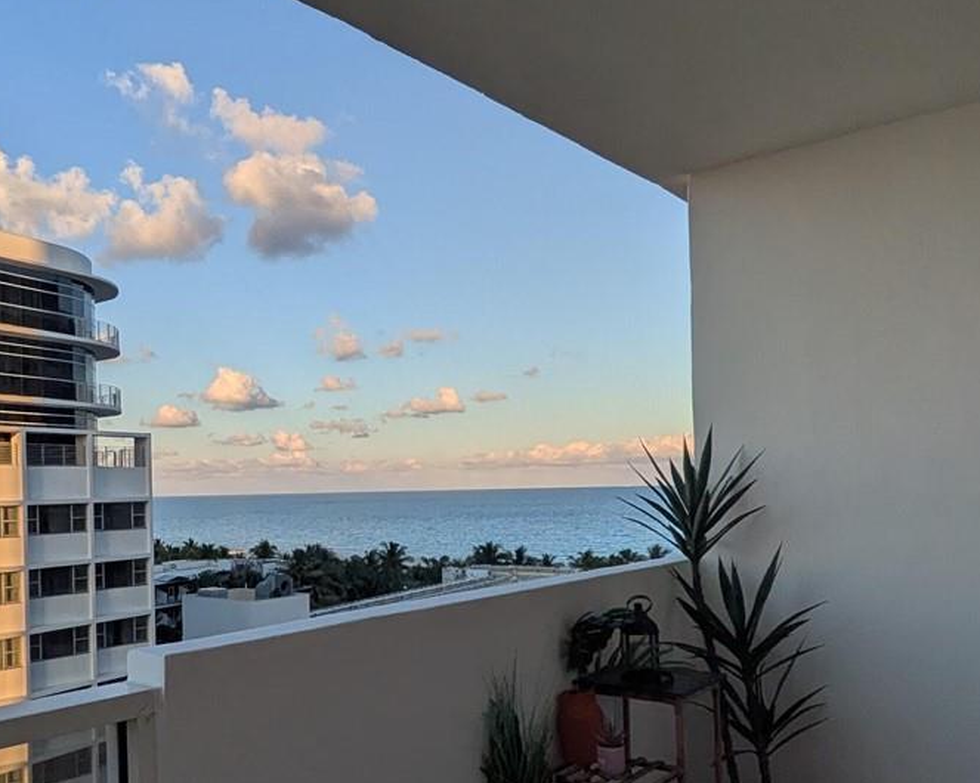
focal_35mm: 33
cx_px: 316
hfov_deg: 53.0
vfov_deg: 44.1
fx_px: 957
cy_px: 493
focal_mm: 1.83
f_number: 2.2
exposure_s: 1/1414
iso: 47
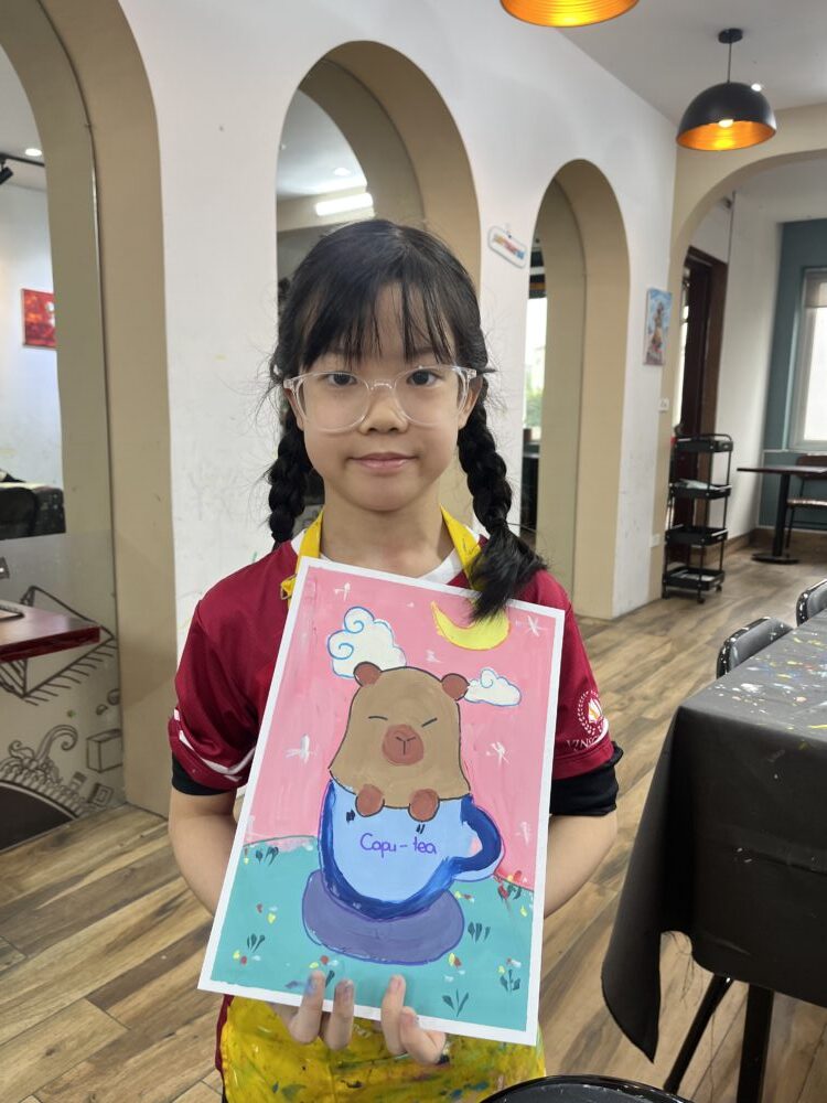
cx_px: 414
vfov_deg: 67.3
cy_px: 552
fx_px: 828
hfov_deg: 53.1
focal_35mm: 26
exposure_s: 1/100
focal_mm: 5.1
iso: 80
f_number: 1.6
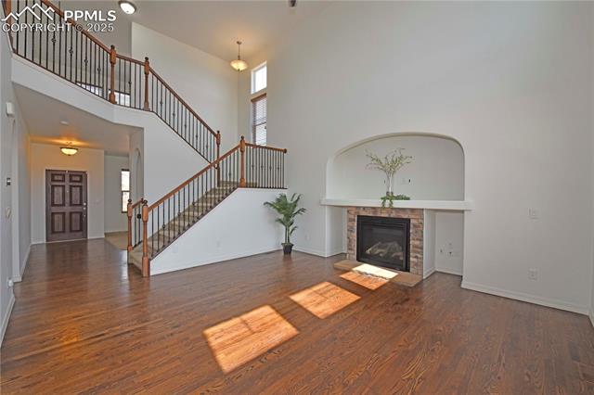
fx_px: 247
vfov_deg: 77.3
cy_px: 198
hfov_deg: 100.4
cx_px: 297
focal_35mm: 15
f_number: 14
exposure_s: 1/160
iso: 1250
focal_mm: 15
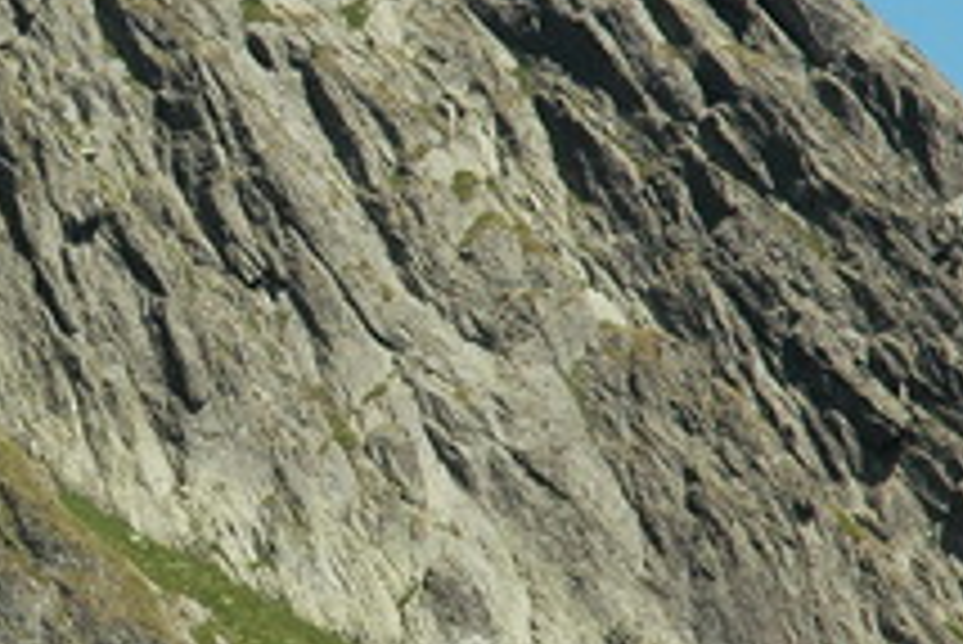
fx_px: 9449
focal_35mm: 353
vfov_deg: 3.9
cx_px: -225
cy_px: 106
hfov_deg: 5.8
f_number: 9
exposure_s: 1/320
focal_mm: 70
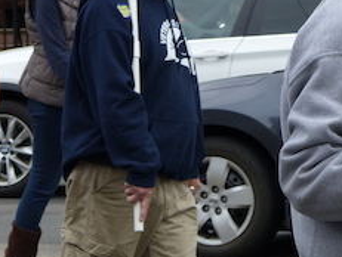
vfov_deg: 6.3
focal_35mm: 235
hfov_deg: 8.4
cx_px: 318
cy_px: 126
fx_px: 2325
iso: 100
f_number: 4
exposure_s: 1/320
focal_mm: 18.3
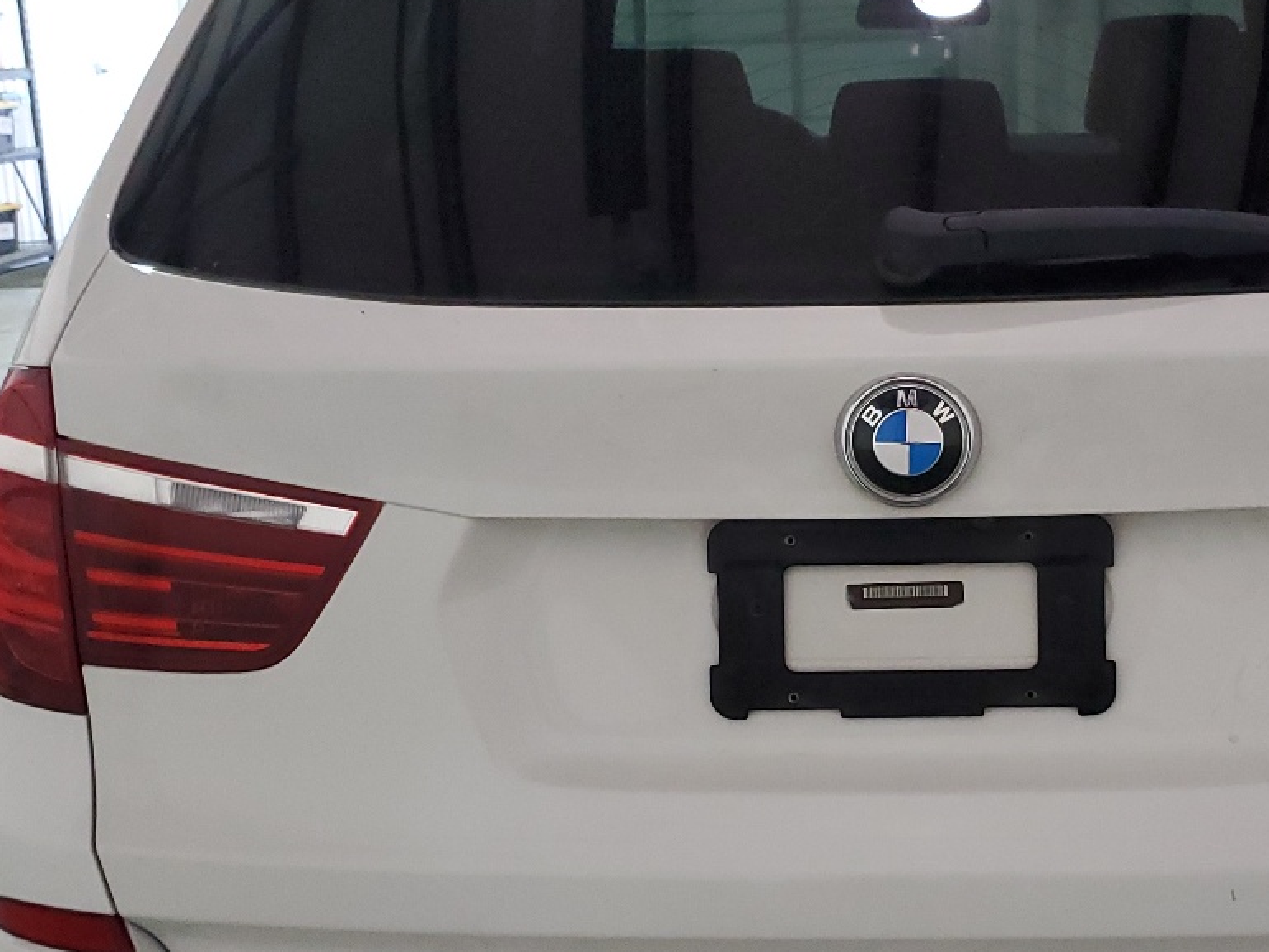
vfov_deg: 27.0
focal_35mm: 54
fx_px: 1980
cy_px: 595
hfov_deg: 35.1
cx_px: 870
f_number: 1.5
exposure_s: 1/60.2
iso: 338
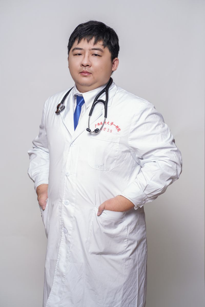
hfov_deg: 16.1
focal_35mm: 85
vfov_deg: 23.9
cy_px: 154
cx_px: 102
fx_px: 726
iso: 200
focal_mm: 85
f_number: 6.3
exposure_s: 1/160
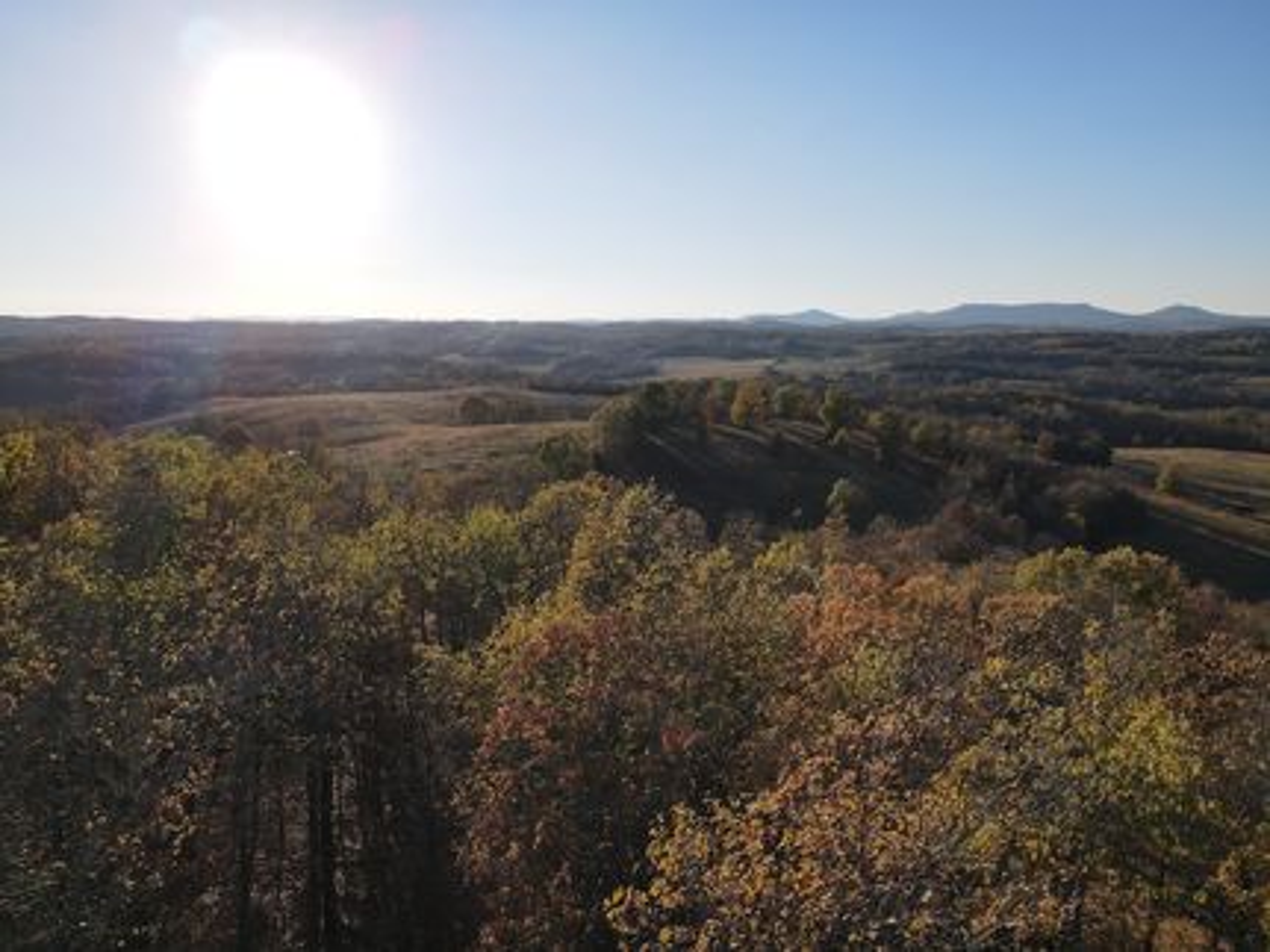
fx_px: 880
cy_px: 476
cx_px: 635
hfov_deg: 71.6
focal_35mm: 24
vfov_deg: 56.8
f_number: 2.8
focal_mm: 4.5
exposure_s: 1/50
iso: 100
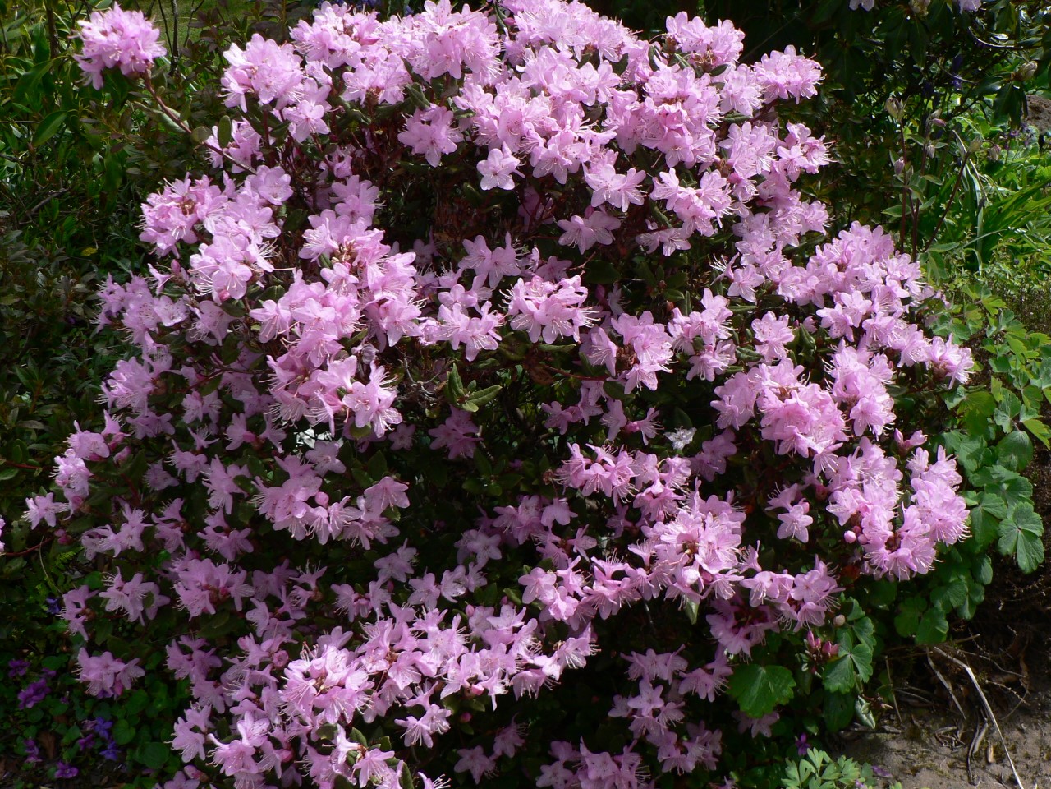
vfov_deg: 39.7
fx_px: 1093
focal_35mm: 36
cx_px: 526
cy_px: 394
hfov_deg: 51.4
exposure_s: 1/500
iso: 80
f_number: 4
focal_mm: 6
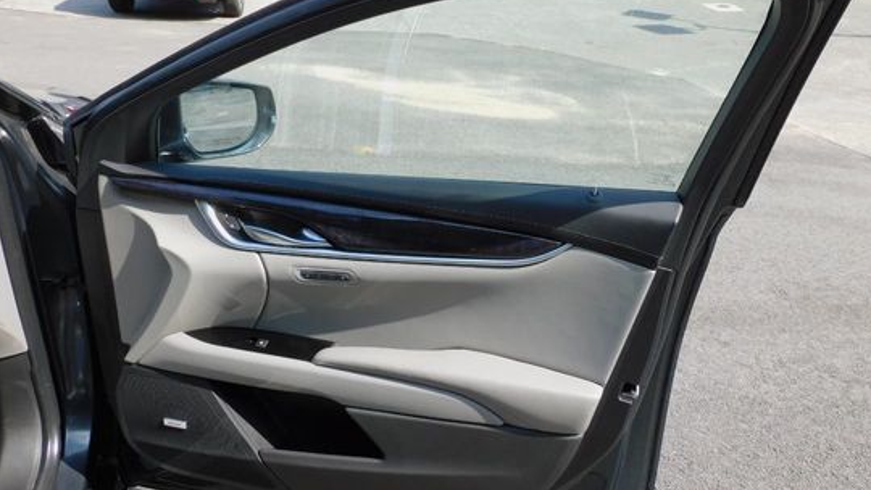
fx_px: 716
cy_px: 210
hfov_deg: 62.6
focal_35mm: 31
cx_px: 426
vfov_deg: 37.7
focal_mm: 4.3
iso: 125
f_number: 3.3
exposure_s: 1/500
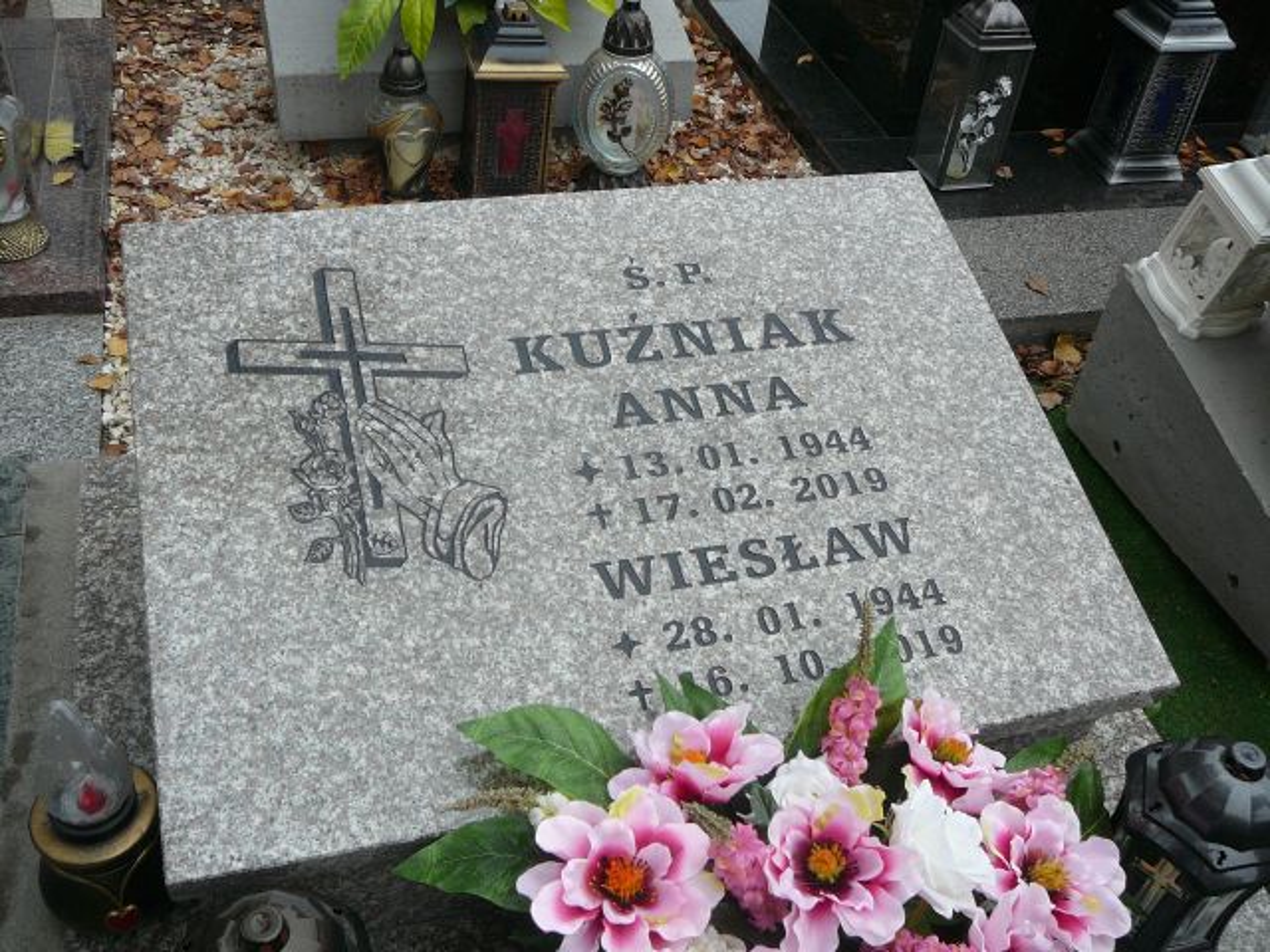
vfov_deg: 40.7
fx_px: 1284
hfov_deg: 52.6
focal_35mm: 35
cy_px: 476
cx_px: 635
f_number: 2.8
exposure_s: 1/200
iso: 80
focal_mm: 5.2
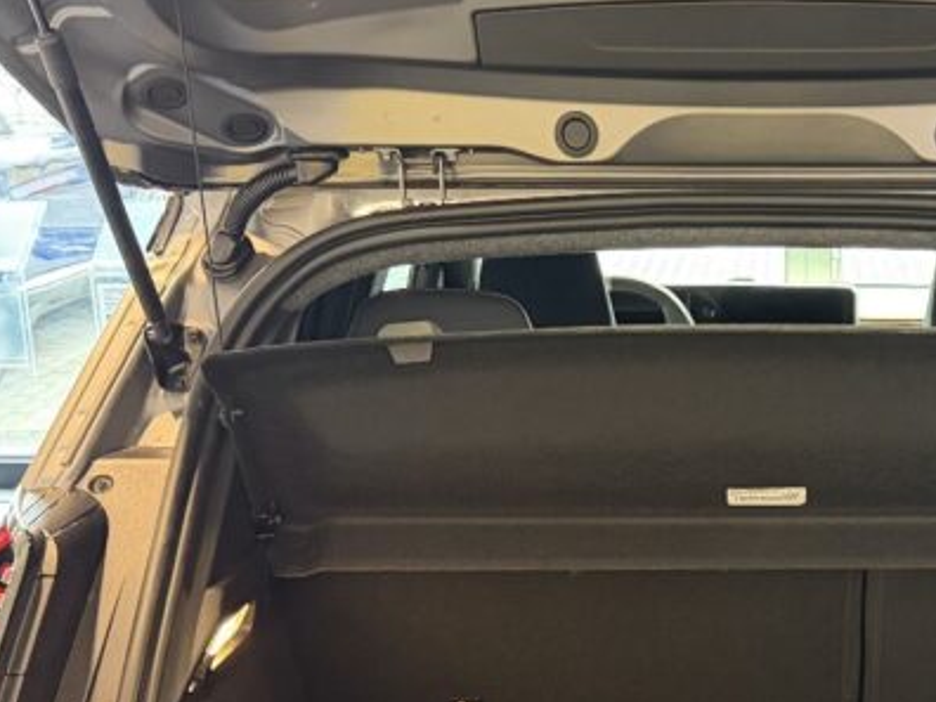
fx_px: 1676
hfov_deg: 30.1
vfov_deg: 23.0
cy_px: 638
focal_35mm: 62
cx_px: 804
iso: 1000
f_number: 1.78
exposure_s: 1/33
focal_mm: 6.76
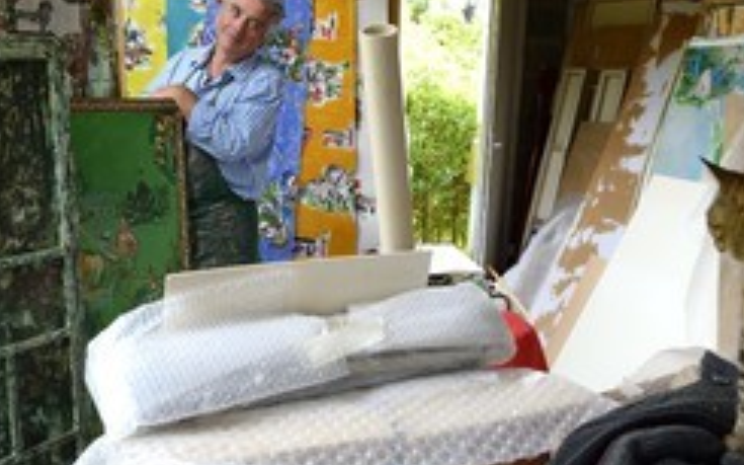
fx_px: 851
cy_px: 179
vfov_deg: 30.4
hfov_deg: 47.2
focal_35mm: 42
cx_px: 387
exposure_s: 1/60
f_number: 7.1
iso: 800
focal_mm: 24
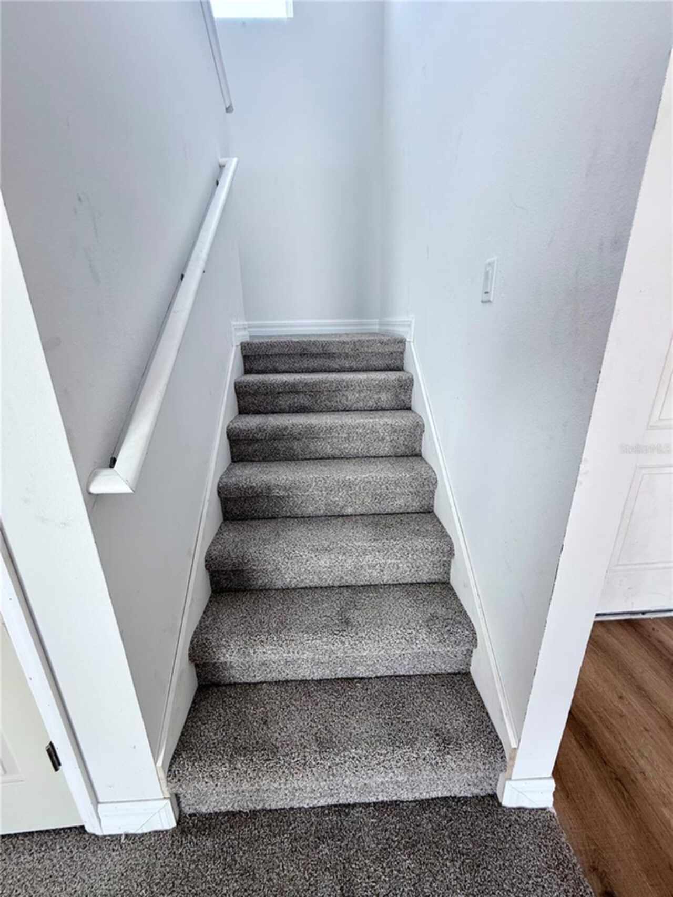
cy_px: 448
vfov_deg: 102.1
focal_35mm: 14
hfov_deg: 85.7
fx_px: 363
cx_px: 336
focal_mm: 2.22
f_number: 2.2
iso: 125
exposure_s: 1/99
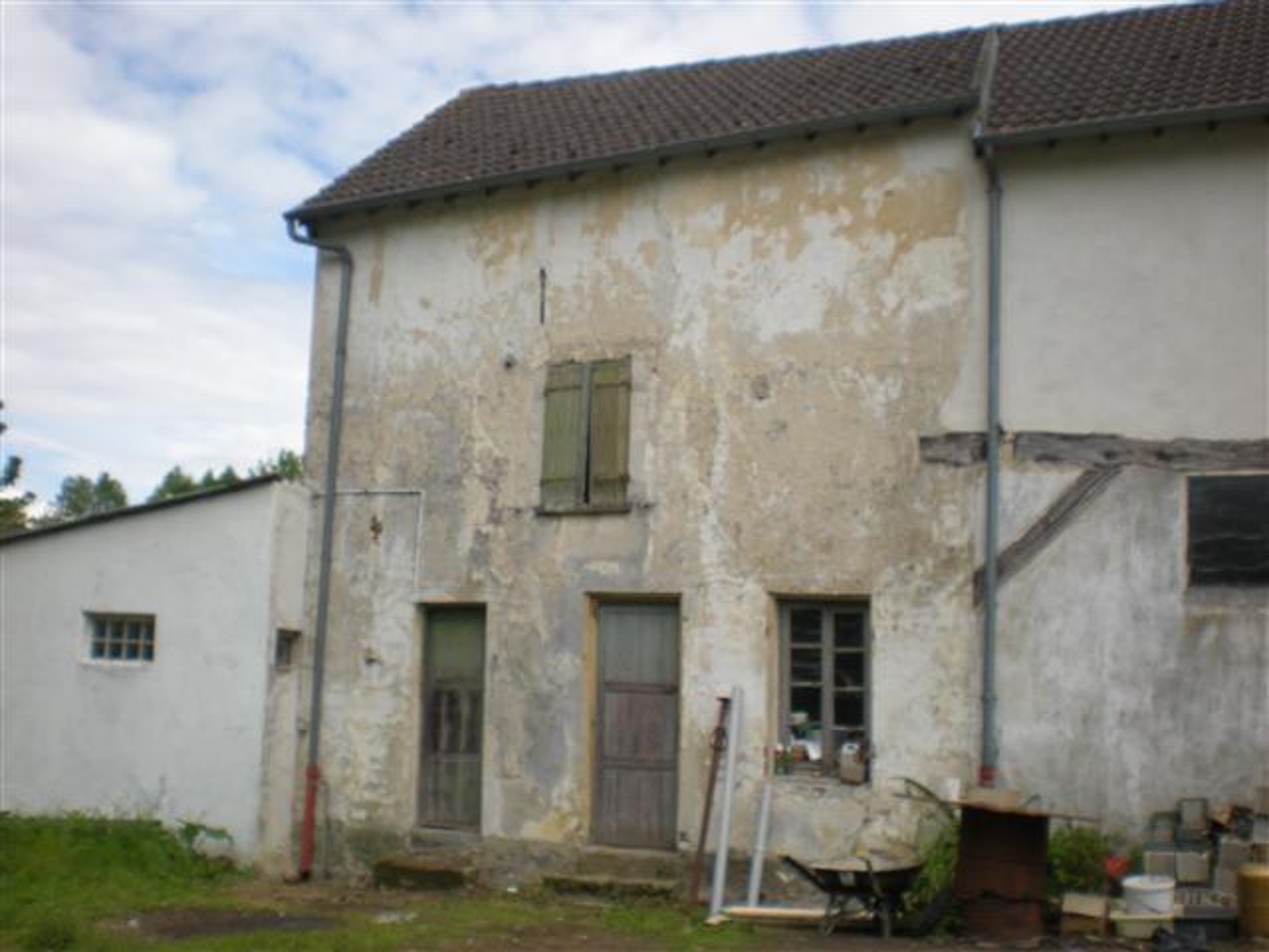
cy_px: 476
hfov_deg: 49.0
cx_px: 634
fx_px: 1393
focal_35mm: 38
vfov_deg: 37.7
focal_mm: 6.3
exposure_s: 1/614
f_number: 4.6
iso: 89
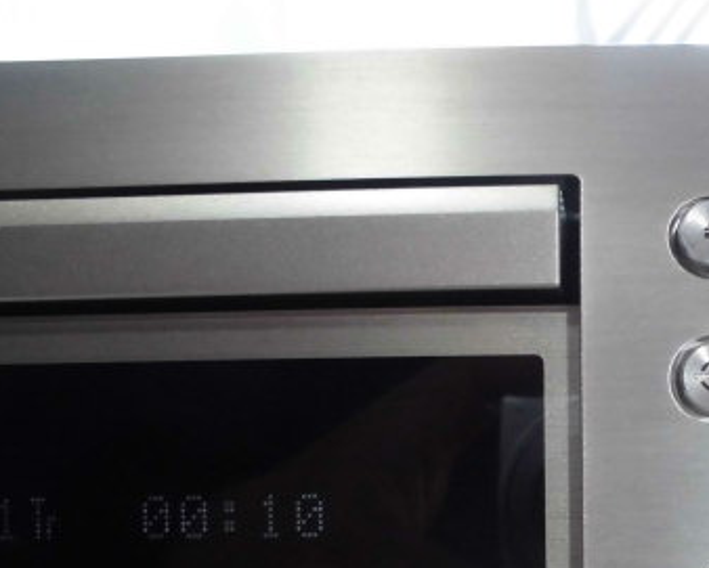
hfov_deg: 37.2
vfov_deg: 30.3
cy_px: 493
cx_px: 583
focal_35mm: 48
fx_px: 1008
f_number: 3.5
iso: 400
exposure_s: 1/40
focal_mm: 4.6
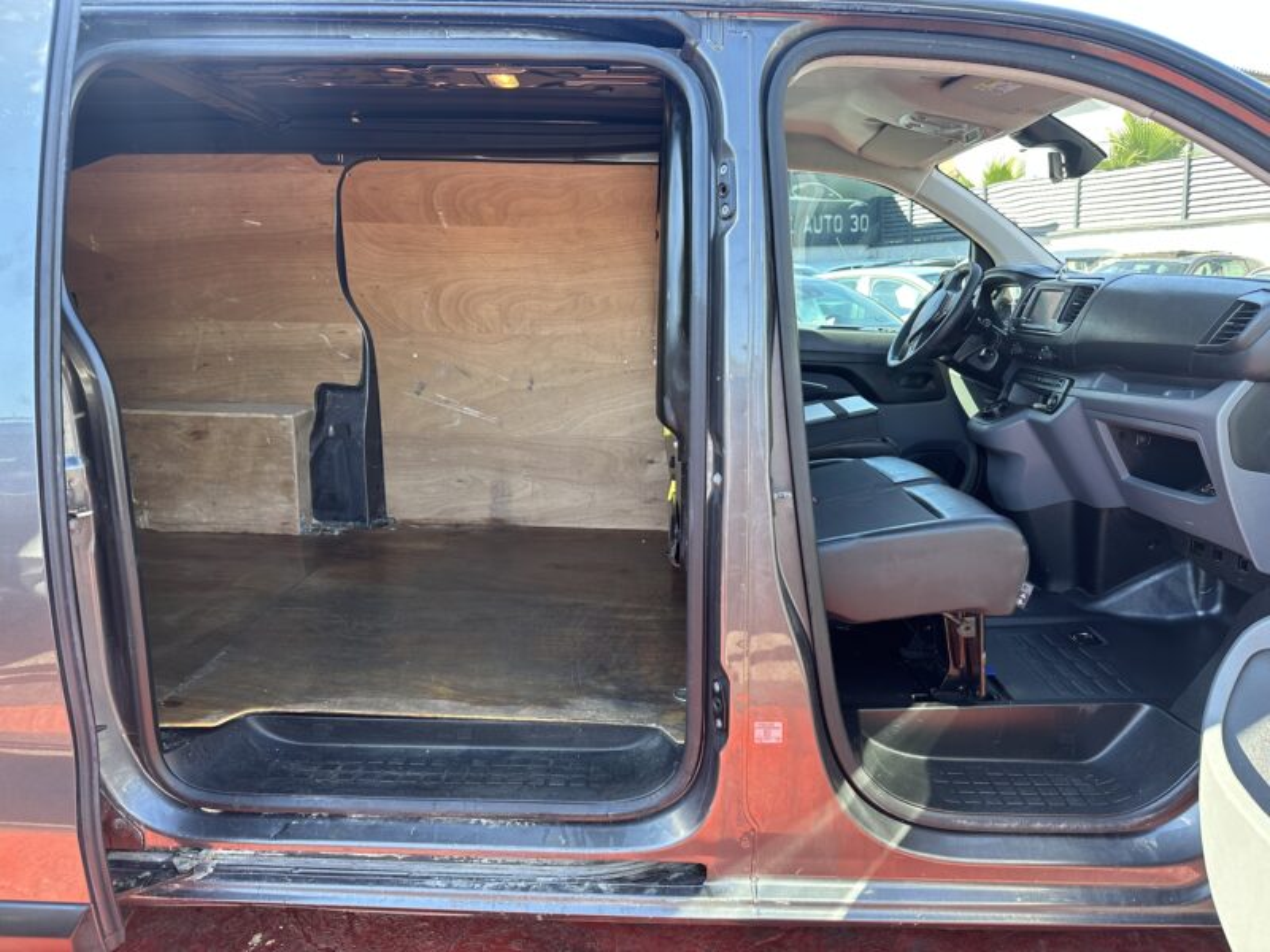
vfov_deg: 56.8
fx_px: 881
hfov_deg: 71.6
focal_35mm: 24
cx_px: 635
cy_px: 476
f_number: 1.78
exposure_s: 1/171
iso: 80
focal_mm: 6.86
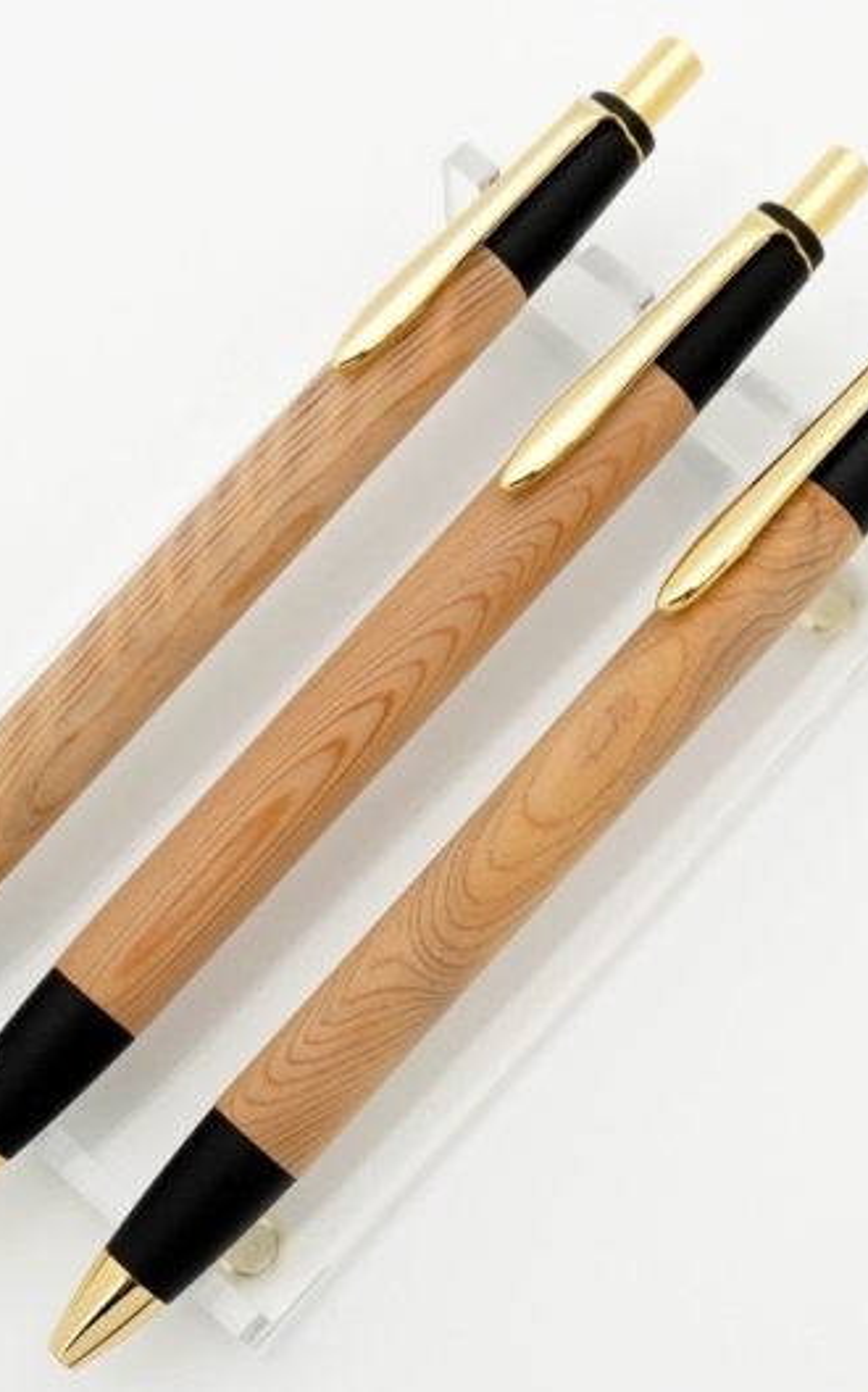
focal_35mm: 37
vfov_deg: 52.8
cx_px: 363
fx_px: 1402
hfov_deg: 34.3
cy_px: 699
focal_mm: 16
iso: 400
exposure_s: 1/80
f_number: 5.6
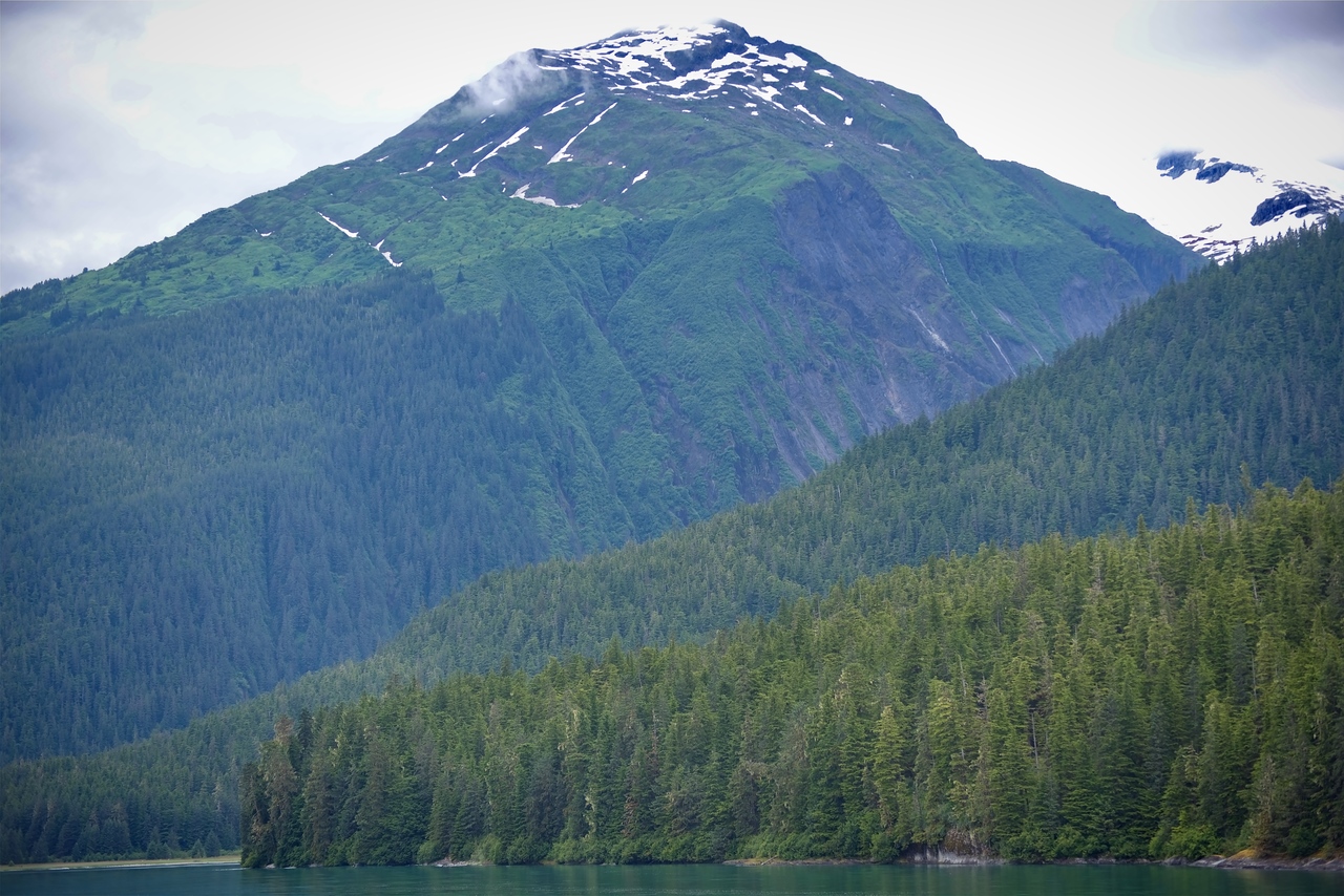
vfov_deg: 13.7
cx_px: 672
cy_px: 448
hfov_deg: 20.4
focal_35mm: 100
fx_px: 3734
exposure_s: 1/200
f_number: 5
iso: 100
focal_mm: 100
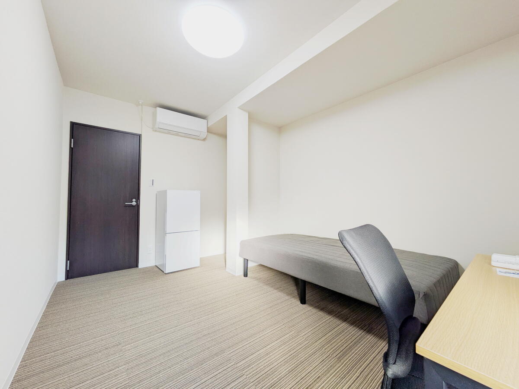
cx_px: 260
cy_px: 194
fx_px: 210
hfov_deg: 102.0
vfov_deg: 85.7
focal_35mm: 14
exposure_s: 1/60
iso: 80
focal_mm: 1.83
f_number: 2.2
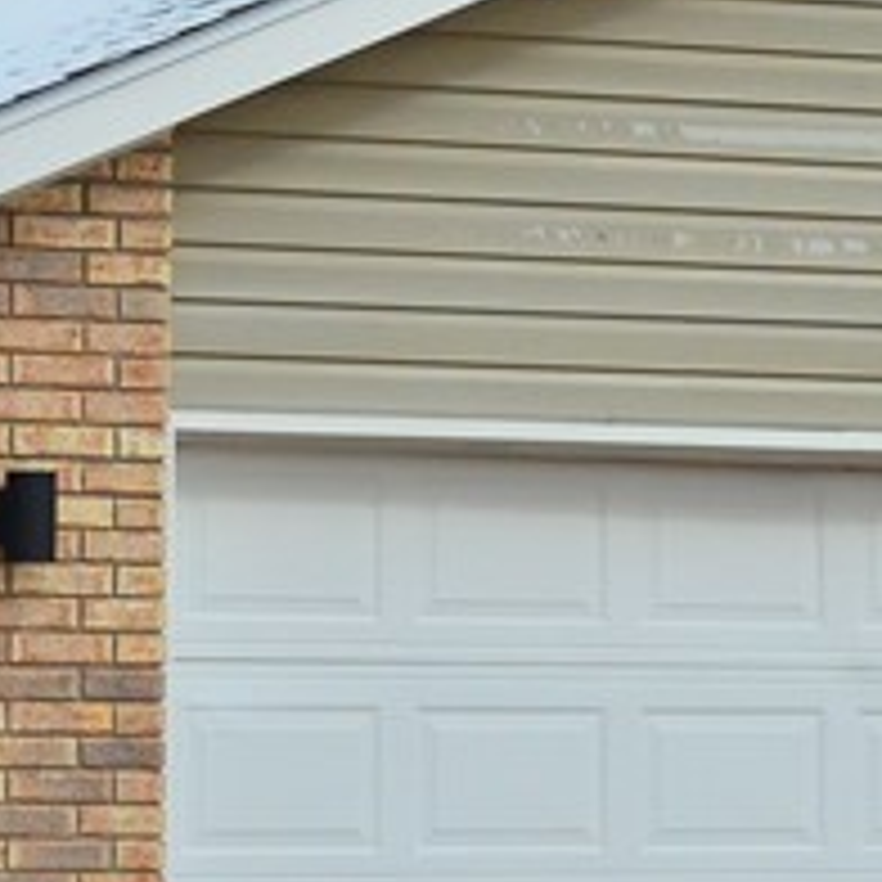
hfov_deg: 7.3
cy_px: 547
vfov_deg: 7.3
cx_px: 614
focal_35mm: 240
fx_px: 6918
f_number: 4.2
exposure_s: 1/1600
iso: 800
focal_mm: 34
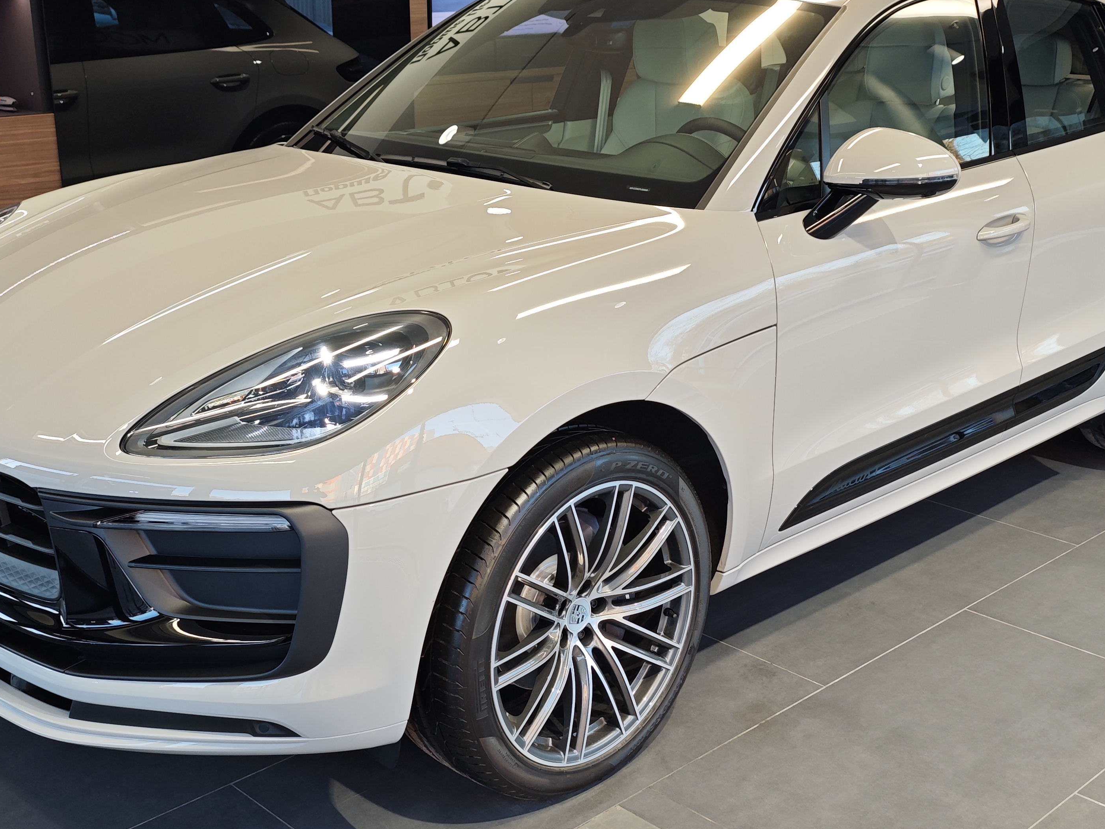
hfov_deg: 42.9
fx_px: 1405
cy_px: 408
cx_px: 559
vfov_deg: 32.9
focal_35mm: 44
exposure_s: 1/100
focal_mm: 6.55
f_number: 1.6
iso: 125
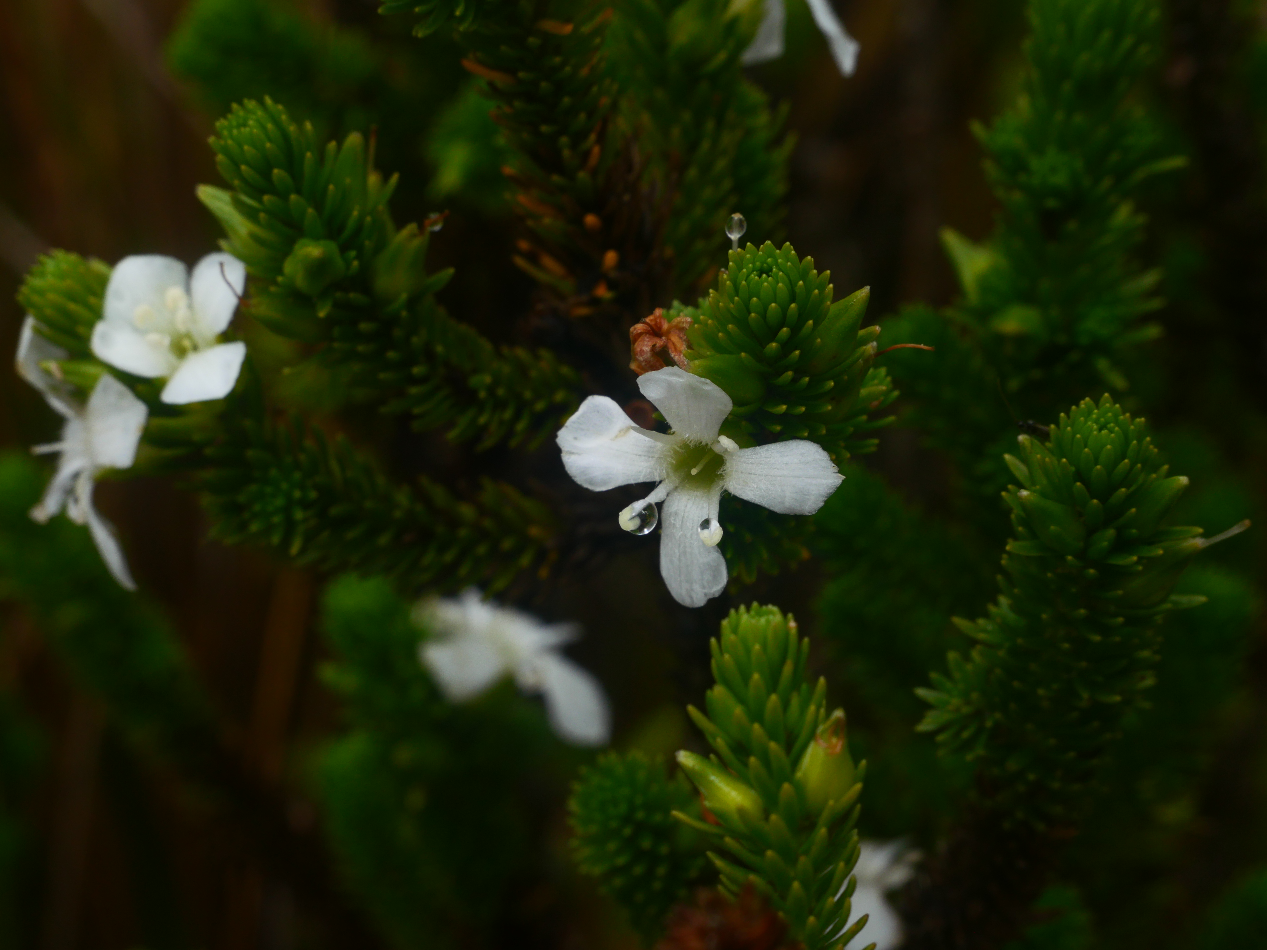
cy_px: 475
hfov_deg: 16.4
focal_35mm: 120
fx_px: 4392
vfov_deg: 12.3
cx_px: 634
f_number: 14
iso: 200
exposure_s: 1/250
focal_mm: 60
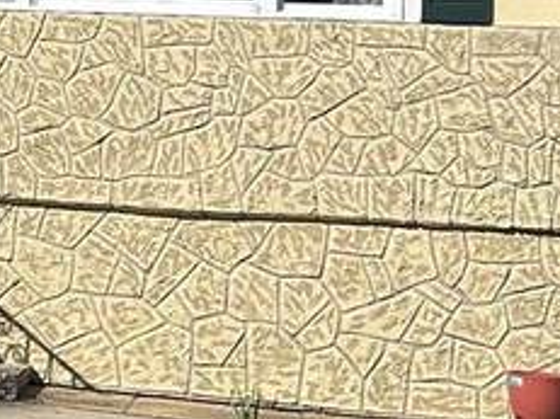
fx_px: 2328
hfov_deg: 12.5
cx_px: -448
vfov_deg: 10.2
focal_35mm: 144
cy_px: -2
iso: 50
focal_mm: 5.7
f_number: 1.5
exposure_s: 1/5882
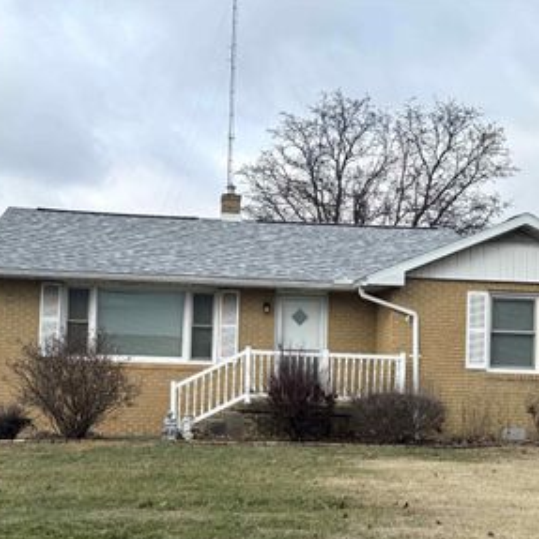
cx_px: 233
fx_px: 1004
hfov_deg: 30.0
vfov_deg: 29.9
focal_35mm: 57
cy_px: 348
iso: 80
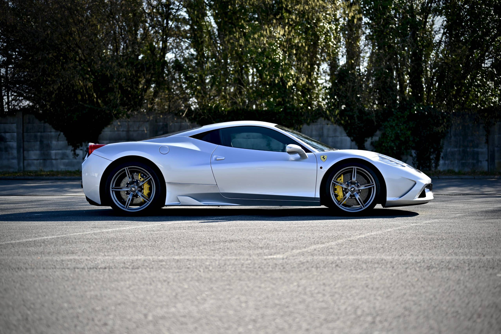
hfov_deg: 39.6
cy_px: 167
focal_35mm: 50
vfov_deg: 27.0
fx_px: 696
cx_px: 250
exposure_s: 1/2500
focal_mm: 50
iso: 100
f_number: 1.8
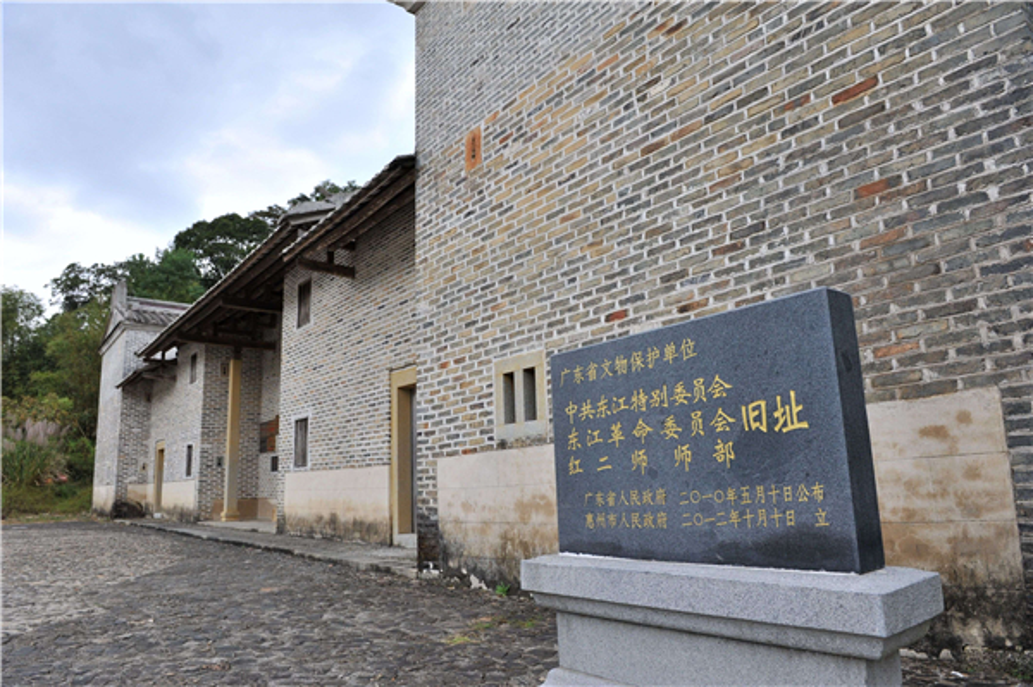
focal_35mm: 24
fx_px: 688
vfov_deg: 53.1
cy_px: 344
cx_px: 516
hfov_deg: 73.8
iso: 500
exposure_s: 1/640
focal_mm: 24
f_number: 5.6
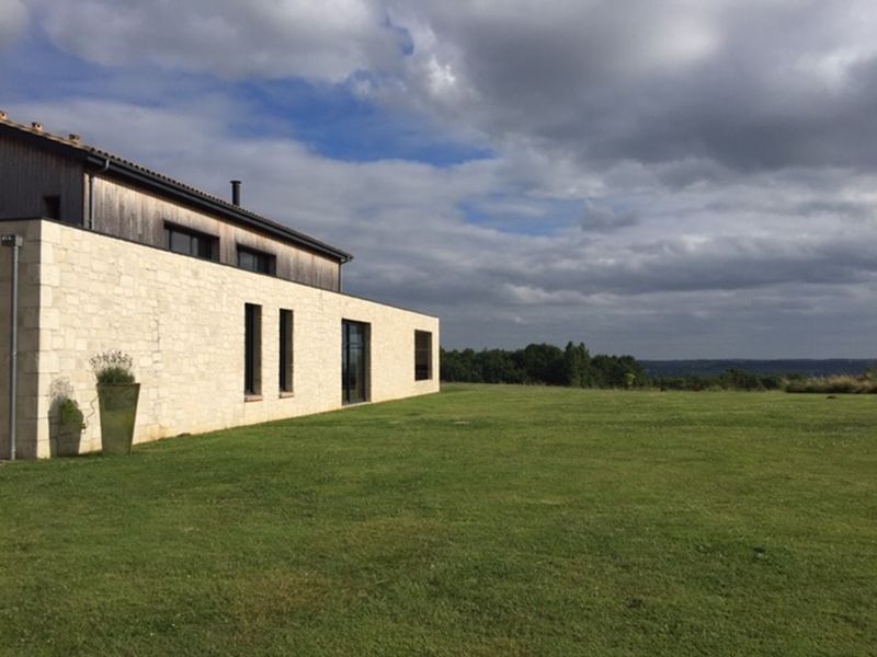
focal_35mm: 29
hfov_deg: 61.7
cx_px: 438
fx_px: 735
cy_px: 328
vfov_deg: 48.2
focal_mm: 4.15
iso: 32
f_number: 2.2
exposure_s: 1/4405
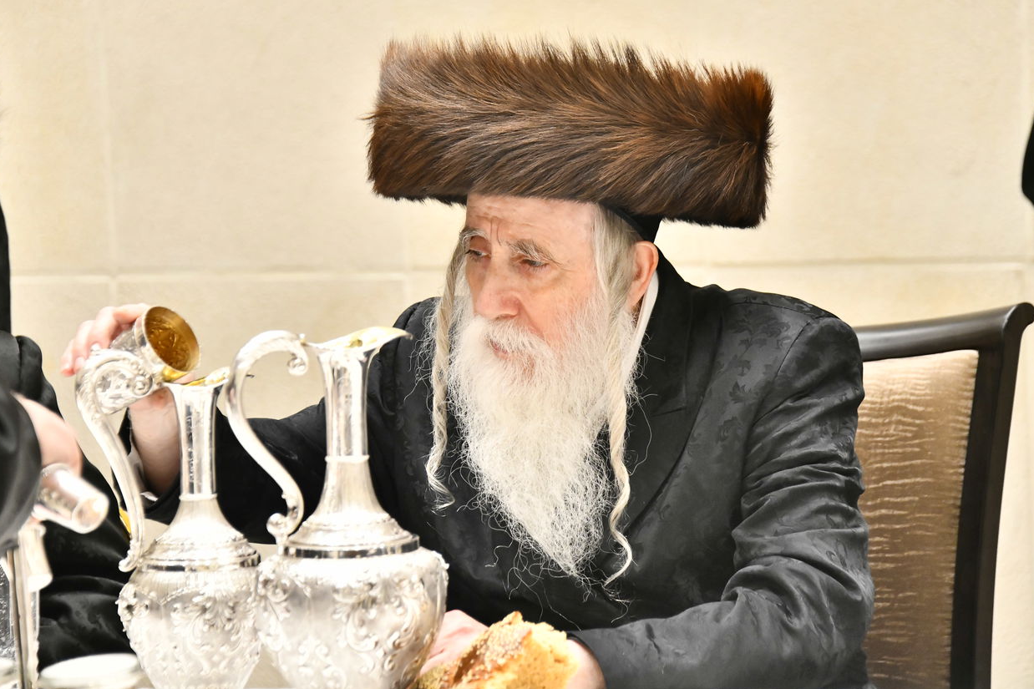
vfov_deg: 7.6
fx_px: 5198
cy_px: 309
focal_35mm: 181
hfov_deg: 11.4
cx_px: 534
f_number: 5.6
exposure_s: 1/200
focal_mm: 160
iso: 3200
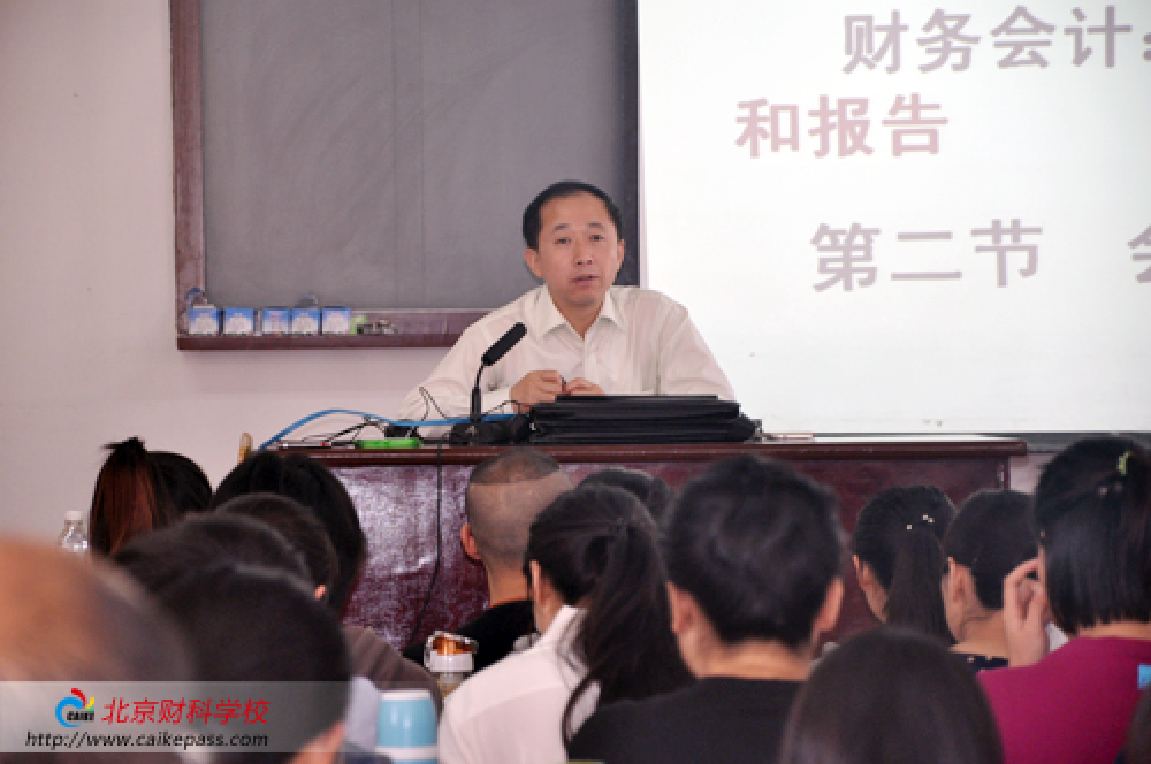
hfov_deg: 13.1
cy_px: 382
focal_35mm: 158
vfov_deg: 8.7
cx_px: 576
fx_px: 5029
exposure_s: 1/15
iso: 800
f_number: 5.6
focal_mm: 105
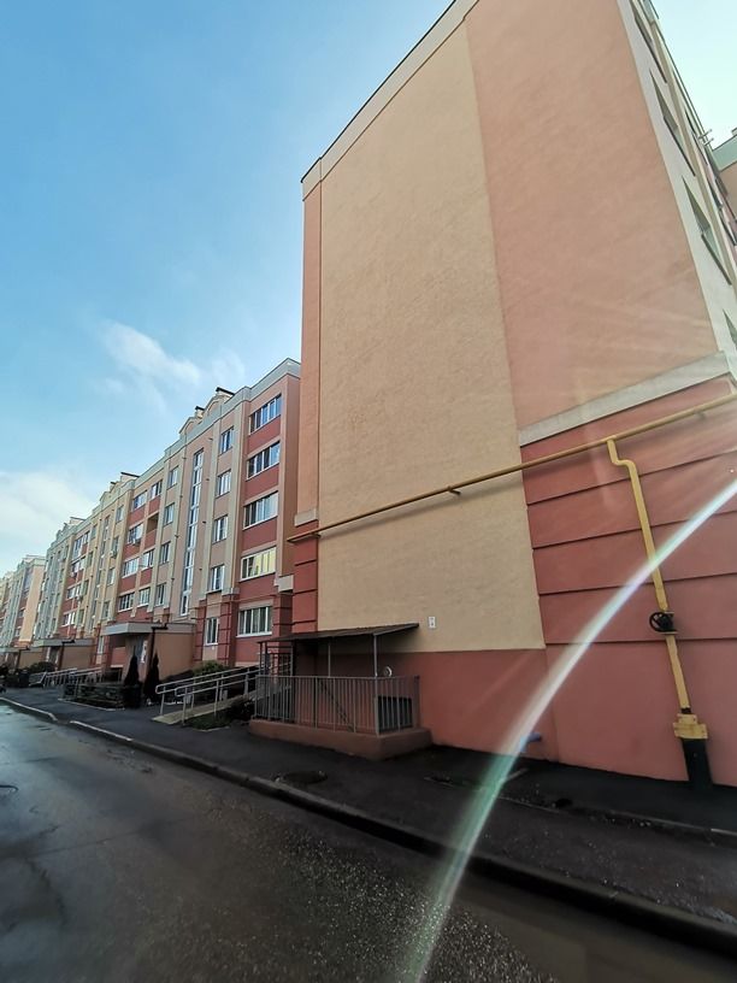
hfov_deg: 74.7
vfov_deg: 91.0
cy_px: 492
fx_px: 483
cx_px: 368
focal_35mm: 17
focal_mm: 1.78
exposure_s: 1/536
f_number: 2.4
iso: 50
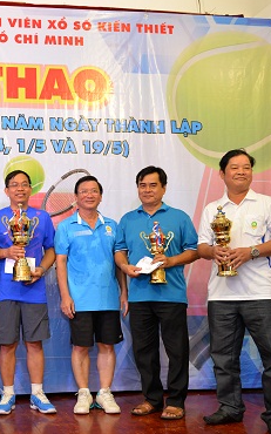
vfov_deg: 41.8
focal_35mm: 48
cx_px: -33
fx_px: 568
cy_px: 216
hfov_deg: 24.8
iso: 800
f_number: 3.5
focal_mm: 31
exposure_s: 1/125
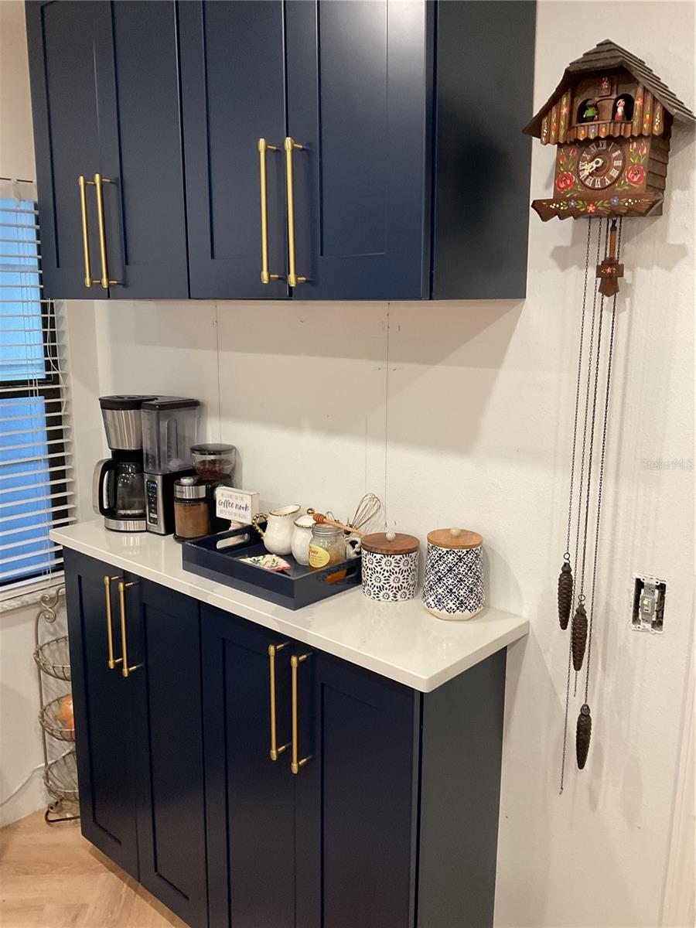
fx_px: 777
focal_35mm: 29
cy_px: 464
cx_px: 348
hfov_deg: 48.2
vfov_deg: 61.7
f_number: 1.8
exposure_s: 1/60
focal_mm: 3
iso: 100
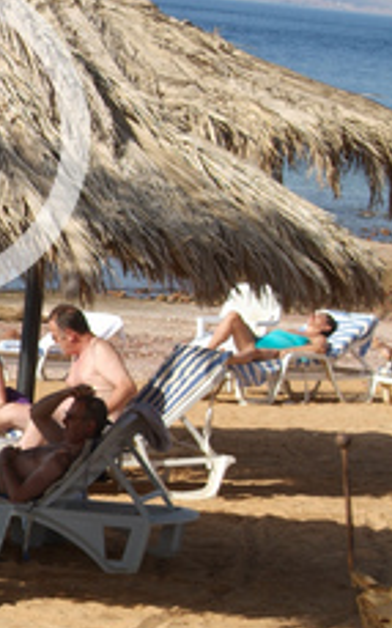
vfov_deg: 9.3
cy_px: 137
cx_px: -81
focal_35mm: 224
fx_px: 3831
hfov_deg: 5.8
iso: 100
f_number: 11
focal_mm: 62
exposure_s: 1/90
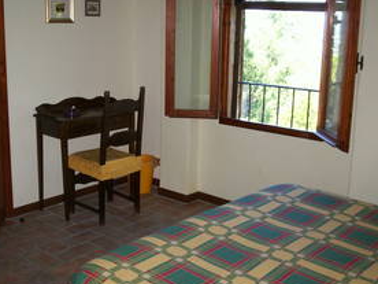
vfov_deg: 30.9
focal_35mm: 47
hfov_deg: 40.2
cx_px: 144
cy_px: 126
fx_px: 513
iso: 140
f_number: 4.5
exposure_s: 1/64
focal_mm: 5.9
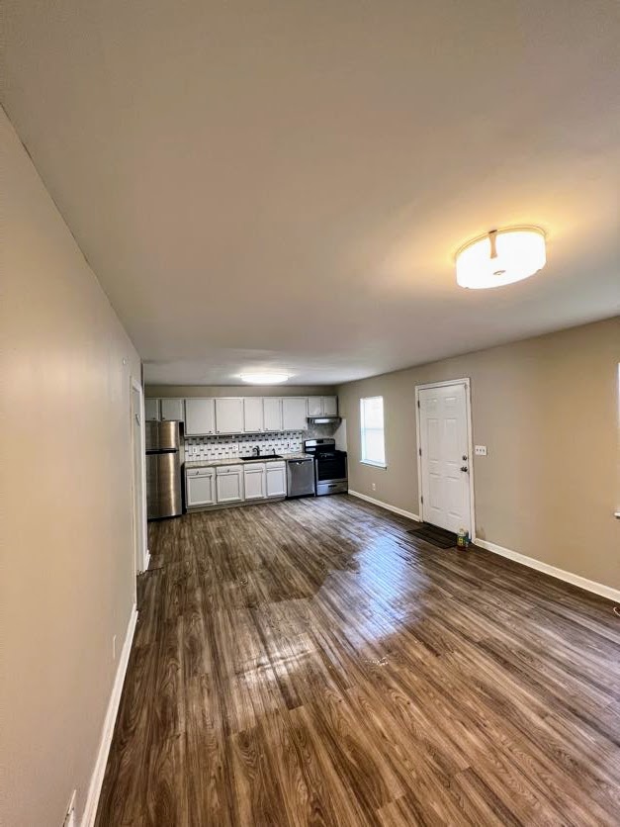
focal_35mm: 13
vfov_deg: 106.2
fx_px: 310
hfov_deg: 89.9
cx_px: 310
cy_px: 414
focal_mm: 1.57
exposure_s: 1/60
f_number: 1.8
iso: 160
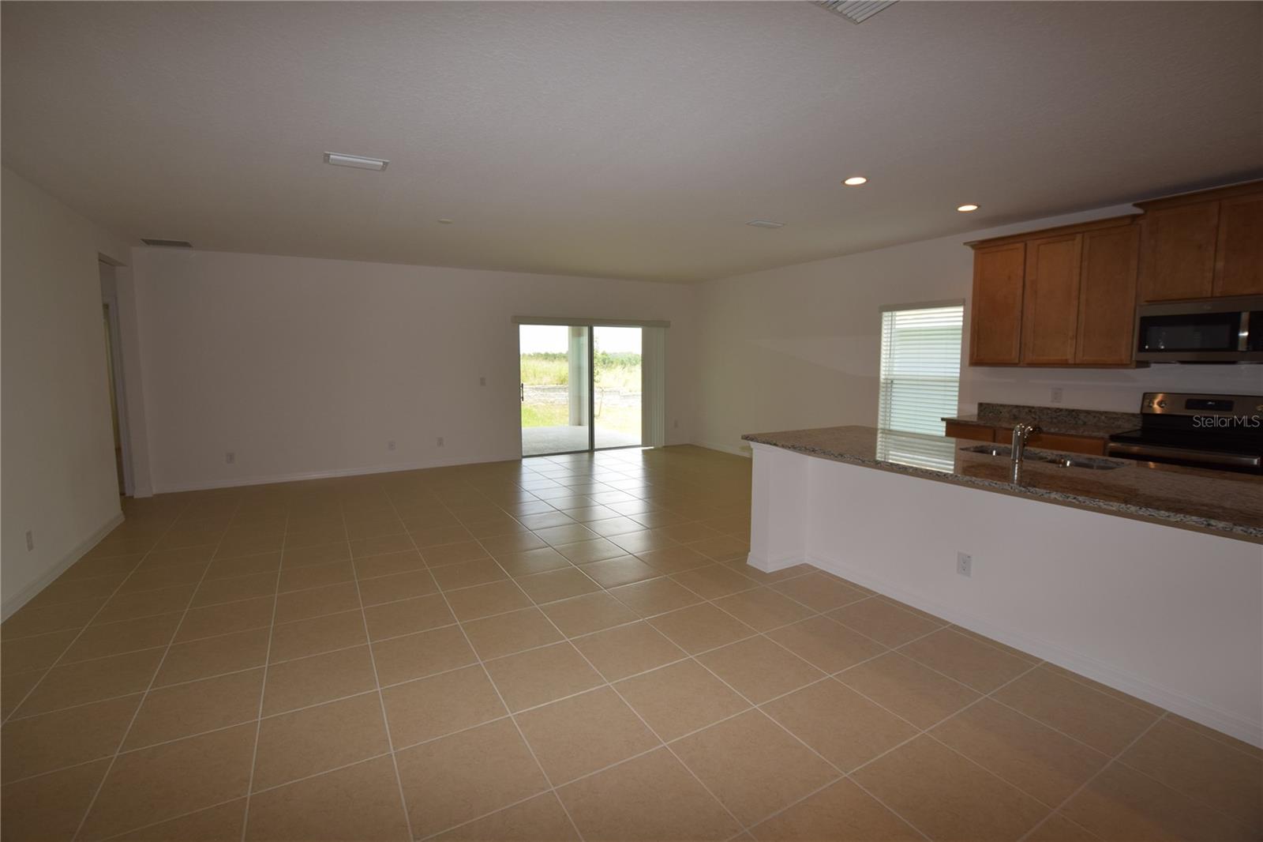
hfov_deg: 100.4
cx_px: 632
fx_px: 526
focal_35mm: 15
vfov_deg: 77.3
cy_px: 421
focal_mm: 10
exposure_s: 1/125
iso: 320
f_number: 5.6
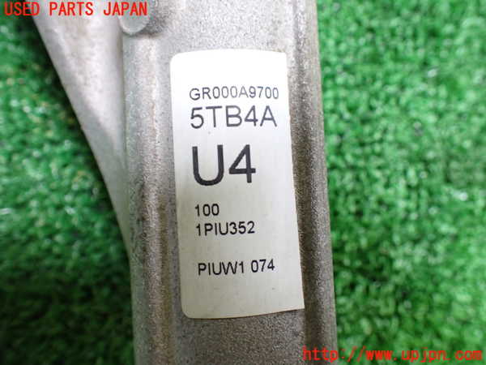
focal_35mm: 30
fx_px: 421
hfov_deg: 60.0
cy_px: 182
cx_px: 243
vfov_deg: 46.8
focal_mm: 5.4
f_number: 2.3
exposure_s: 1/40
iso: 800
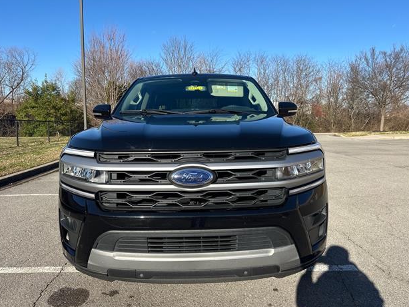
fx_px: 295
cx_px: 204
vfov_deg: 54.9
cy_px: 152
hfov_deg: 69.4
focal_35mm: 25
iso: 80
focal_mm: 6.86
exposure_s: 1/3472
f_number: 1.78
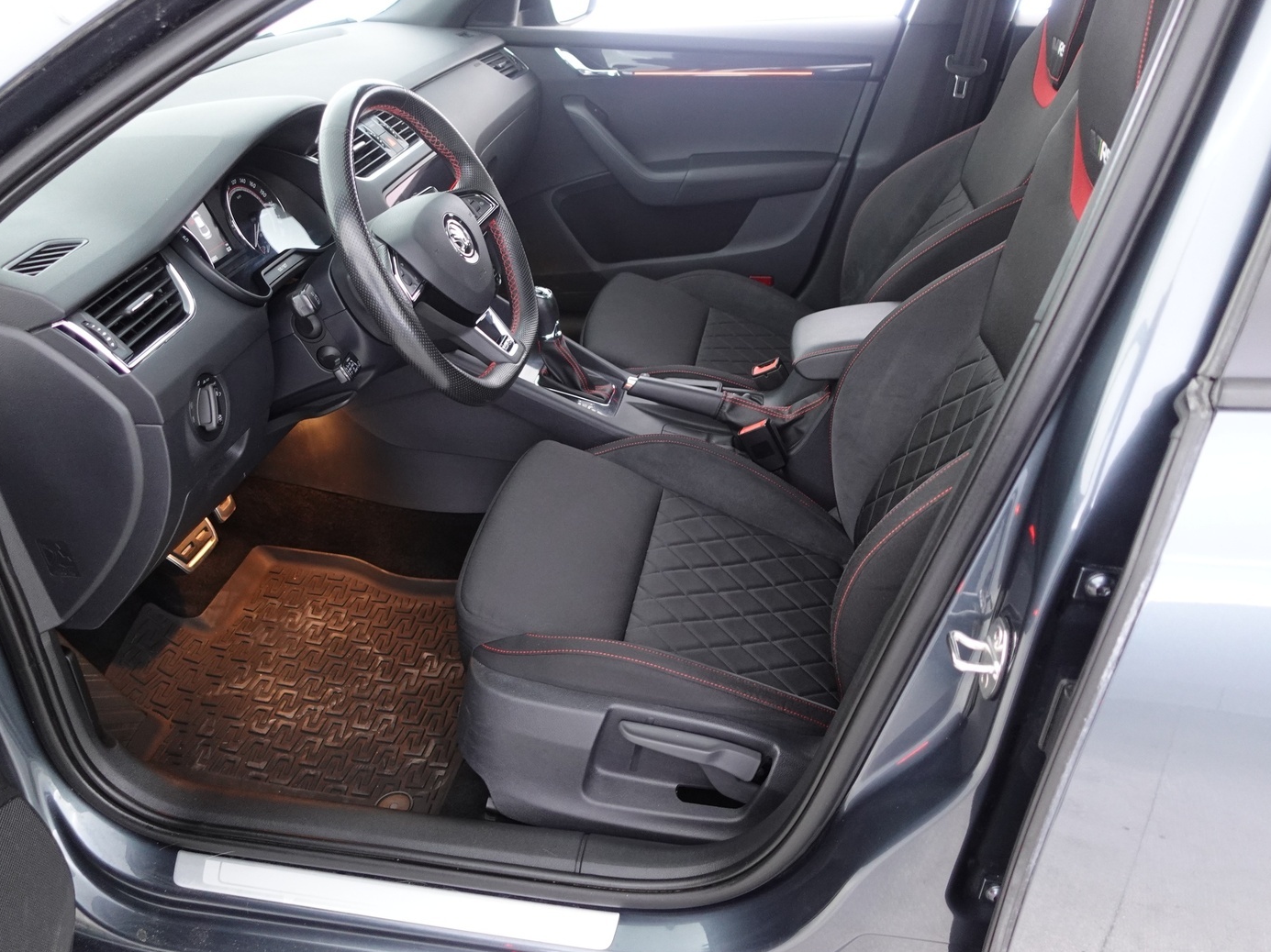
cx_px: 615
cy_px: 473
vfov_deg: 51.3
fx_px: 991
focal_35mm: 27
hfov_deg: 65.3
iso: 800
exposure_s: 1/13
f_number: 1.8
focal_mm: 9.4
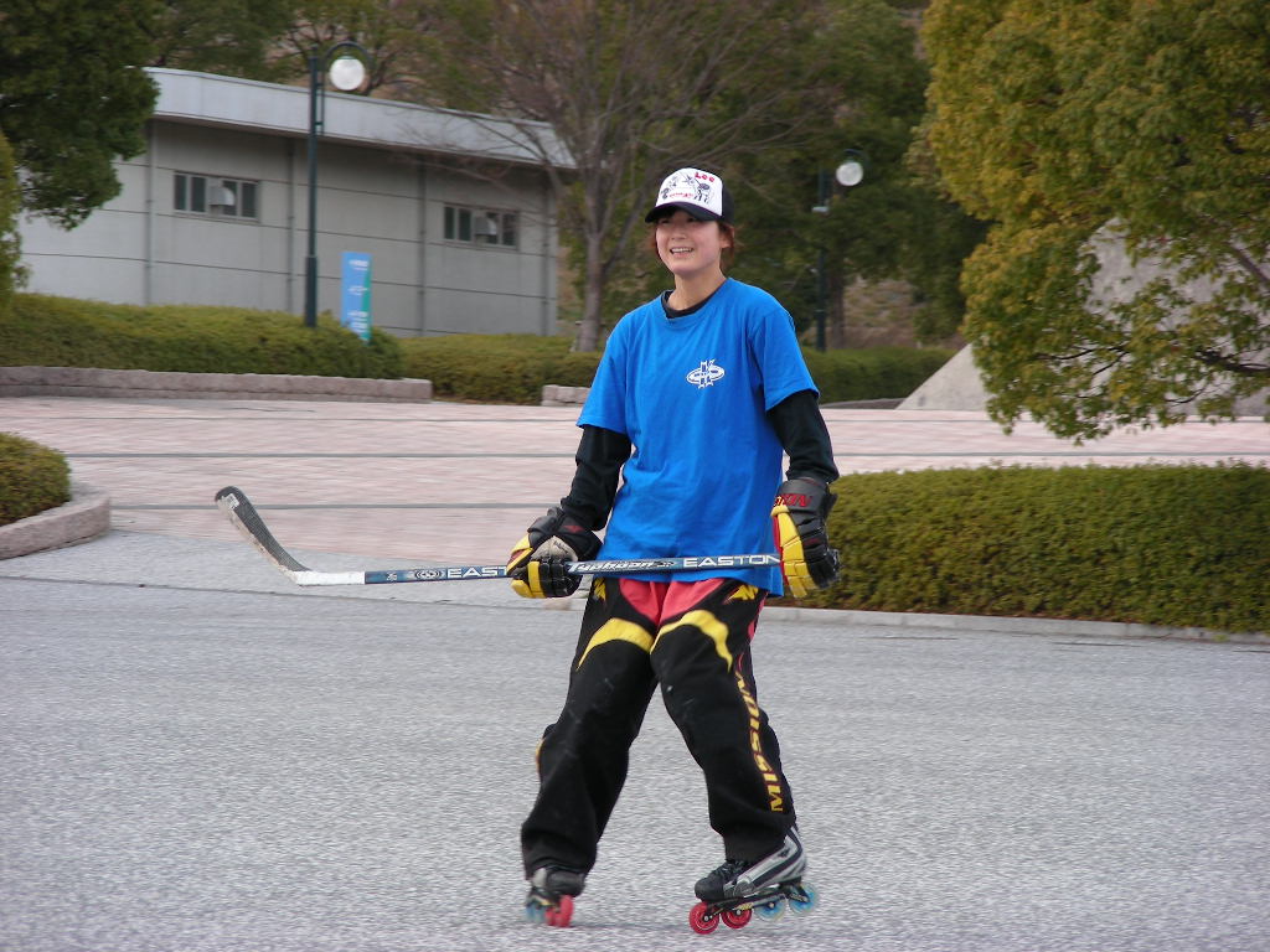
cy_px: 476
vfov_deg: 6.5
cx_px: 635
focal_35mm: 230
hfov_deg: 8.6
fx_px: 8438
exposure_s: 1/82.3
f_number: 3.5
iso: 50
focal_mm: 38.3
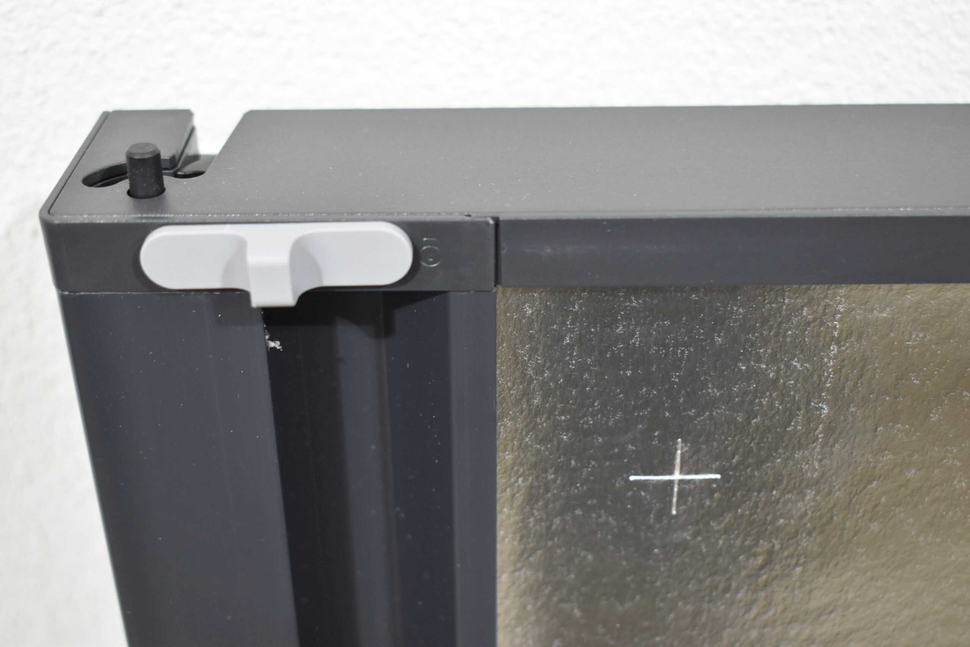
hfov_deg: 38.9
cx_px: 485
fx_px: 1374
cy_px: 324
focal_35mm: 51
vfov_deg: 26.5
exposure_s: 1/60
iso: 800
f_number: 5.6
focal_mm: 34
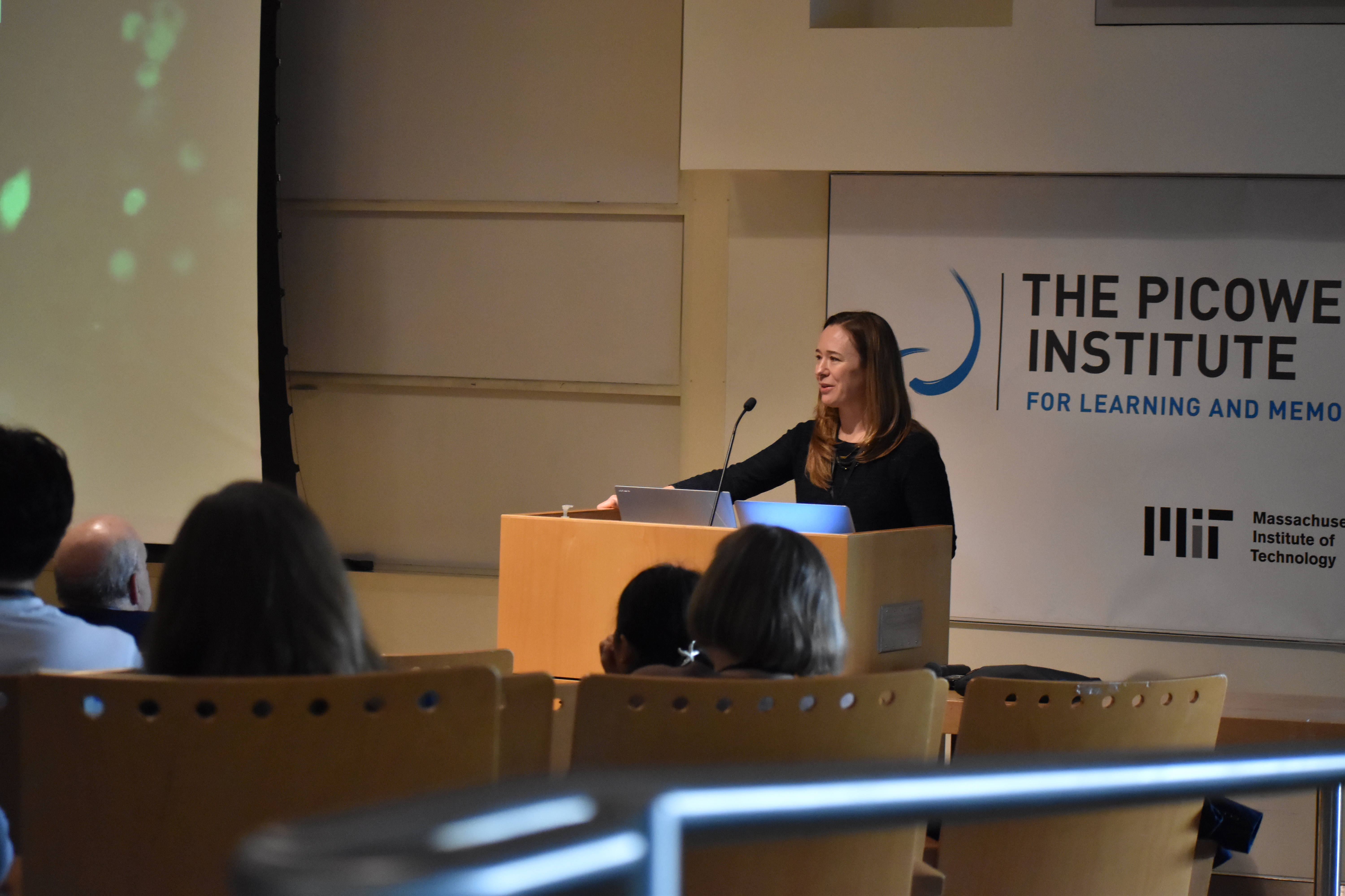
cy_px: 448
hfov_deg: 19.5
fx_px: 3923
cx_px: 672
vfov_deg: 13.0
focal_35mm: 105
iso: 2800
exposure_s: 1/125
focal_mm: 70
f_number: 4.5
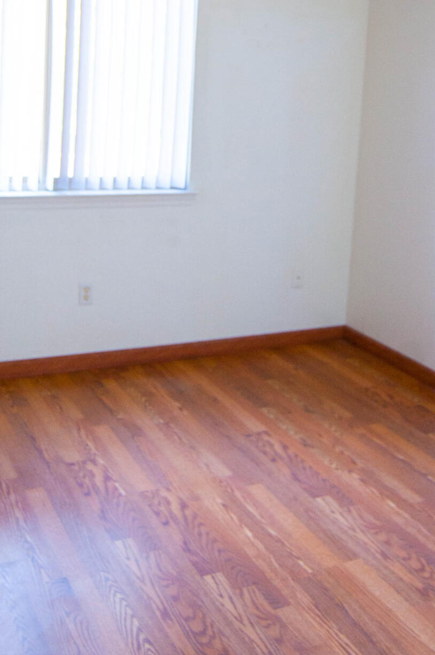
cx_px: 227
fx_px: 799
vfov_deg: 42.9
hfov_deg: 30.5
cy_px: 151
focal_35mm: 44
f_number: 3.5
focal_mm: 18
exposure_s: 1/40
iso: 400
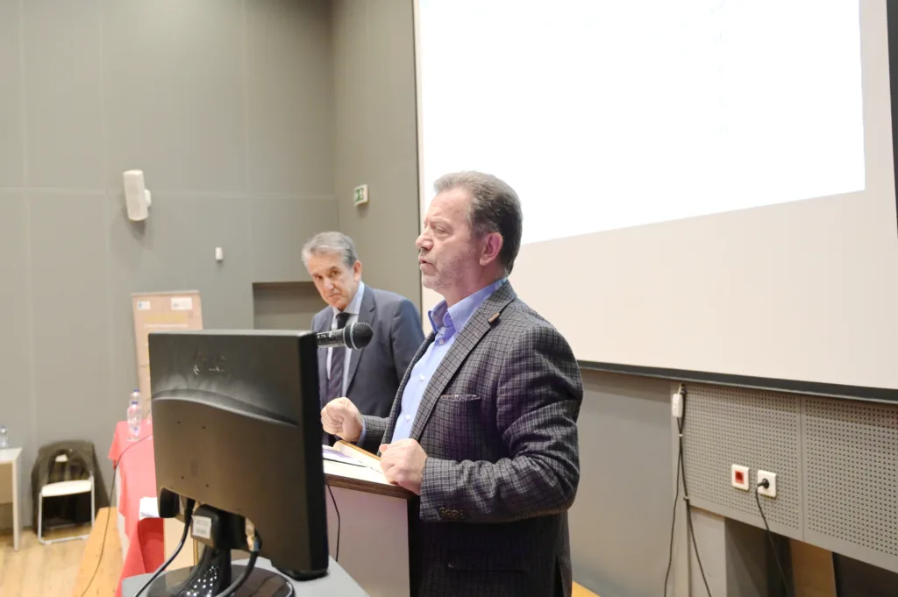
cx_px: 449
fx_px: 798
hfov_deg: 58.8
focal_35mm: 32
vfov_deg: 41.1
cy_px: 298
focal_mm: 32
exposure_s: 1/125
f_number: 4
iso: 4000
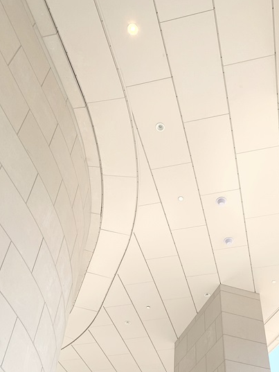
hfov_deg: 36.7
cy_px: 262
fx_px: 419
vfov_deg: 46.7
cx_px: 170
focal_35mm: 39
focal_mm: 4.25
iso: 25
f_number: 1.8
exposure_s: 1/627
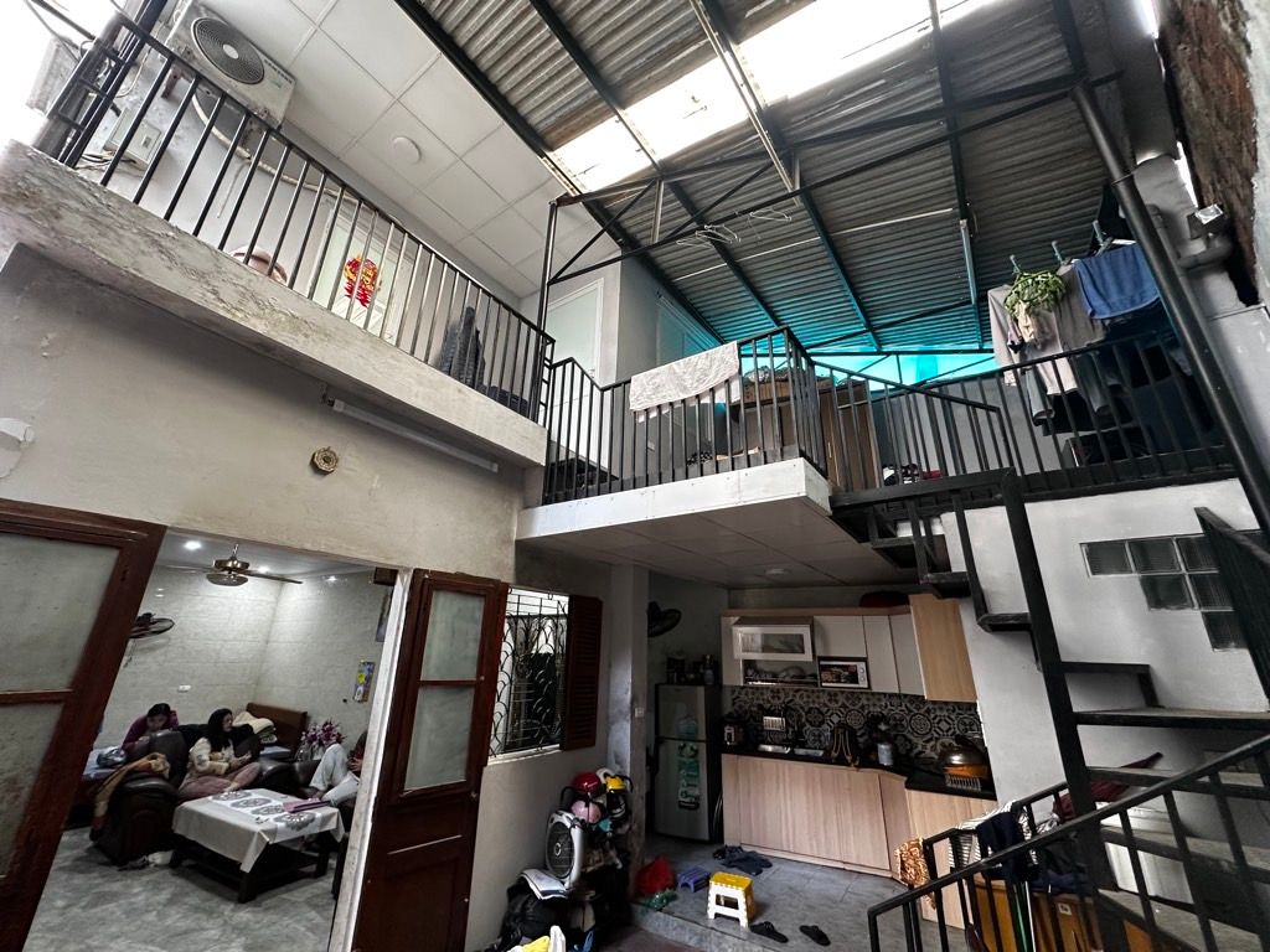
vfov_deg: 85.7
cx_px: 635
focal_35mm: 14
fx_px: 514
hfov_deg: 102.1
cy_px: 476
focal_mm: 2.22
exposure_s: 1/50
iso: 160
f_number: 2.2
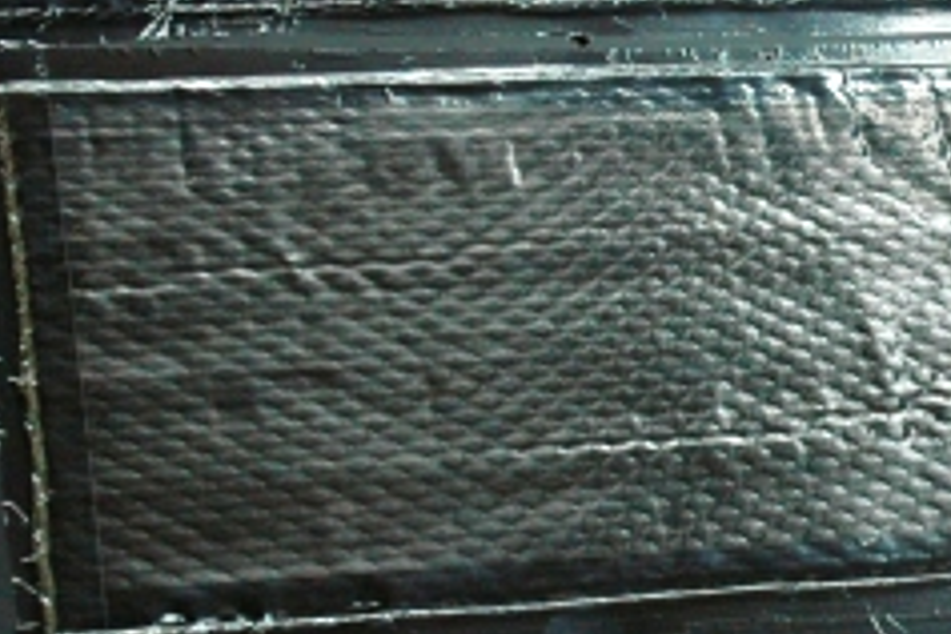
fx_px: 3311
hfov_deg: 16.1
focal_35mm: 125
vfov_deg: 10.9
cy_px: 337
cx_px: 899
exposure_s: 1/200
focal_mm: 31
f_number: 7.1
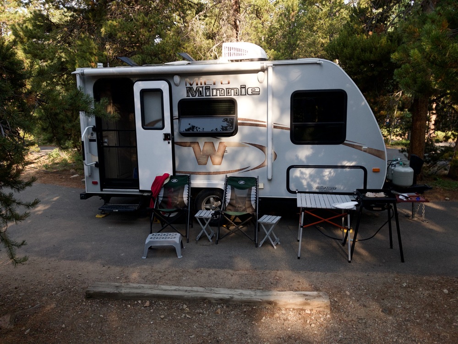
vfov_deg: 49.7
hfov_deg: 63.4
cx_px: 229
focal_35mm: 28
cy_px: 172
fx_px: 370
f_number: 1.8
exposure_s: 1/409
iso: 20
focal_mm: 3.99
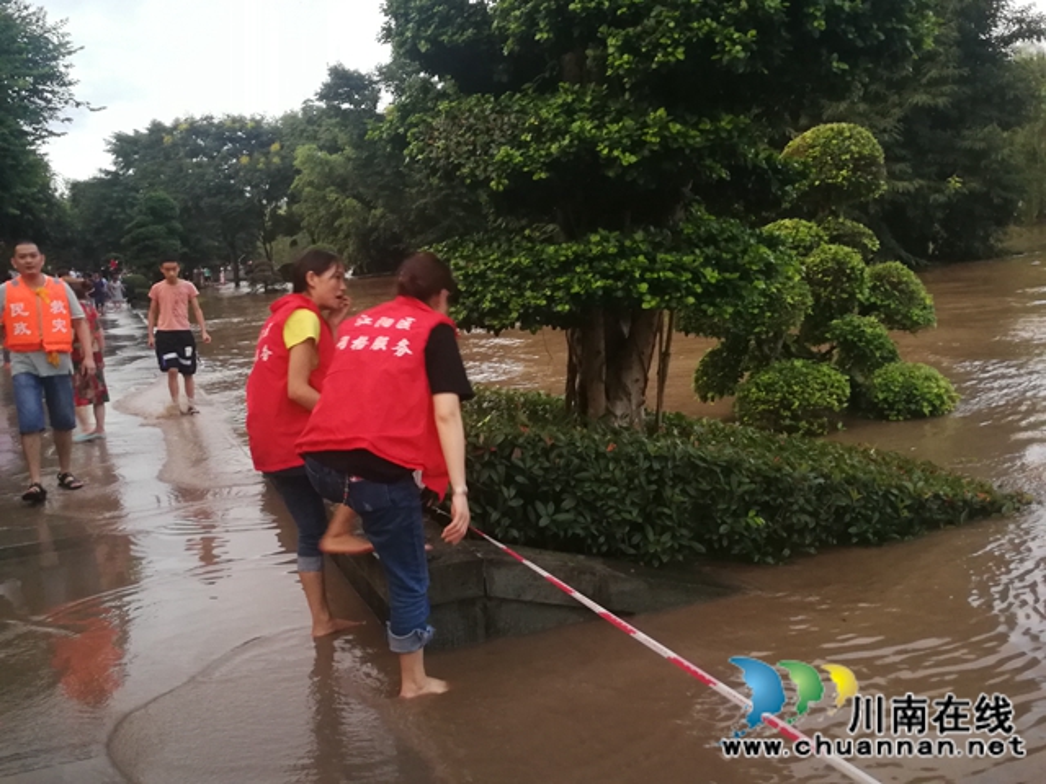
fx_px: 1058
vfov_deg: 40.7
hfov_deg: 52.6
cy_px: 392
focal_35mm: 35
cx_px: 523
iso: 320
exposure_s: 1/33.3
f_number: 2.2
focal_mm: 3.95
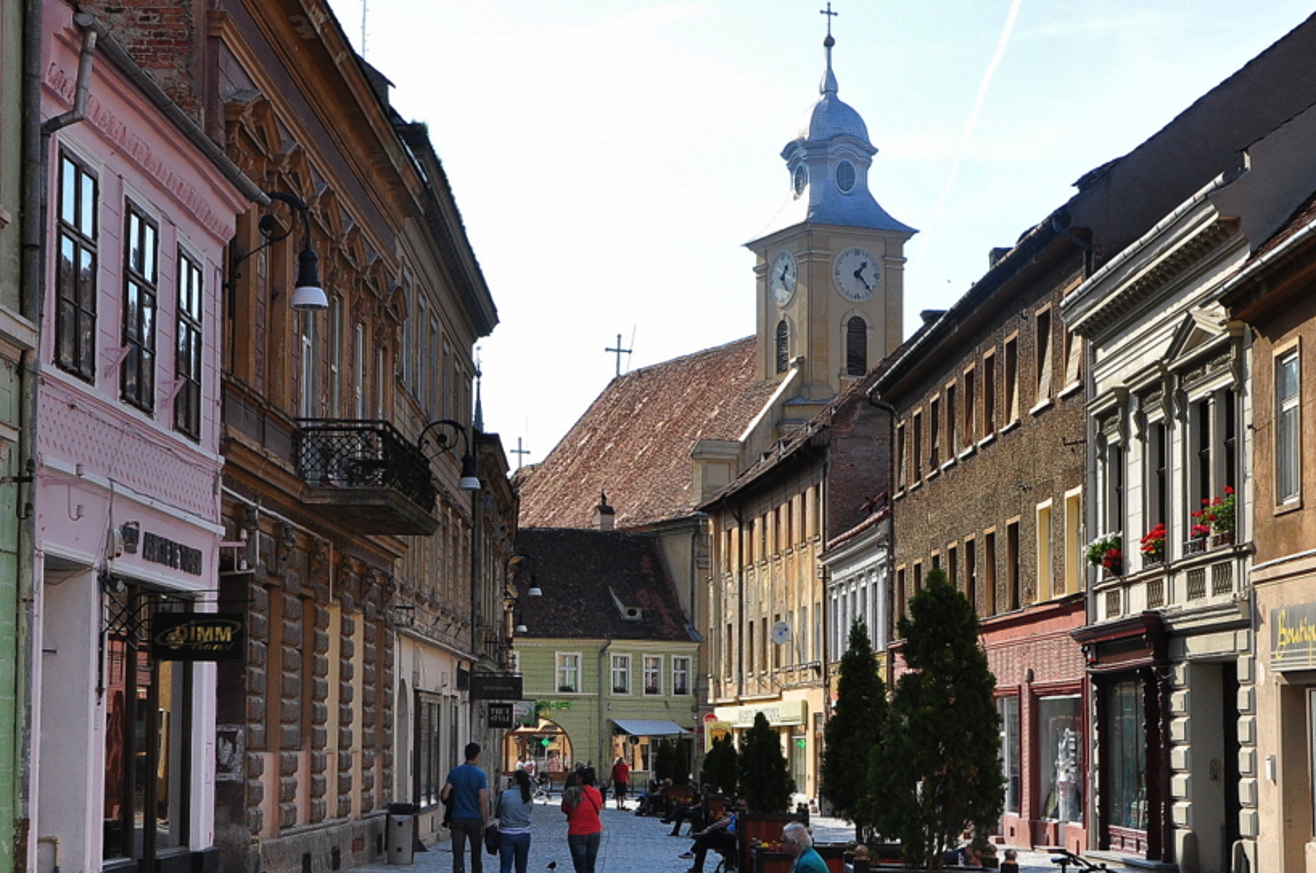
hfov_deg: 30.5
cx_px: 565
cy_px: 557
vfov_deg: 20.5
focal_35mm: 66
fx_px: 2409
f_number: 10
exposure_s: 1/400
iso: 400
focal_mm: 30
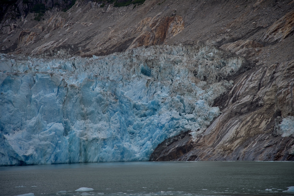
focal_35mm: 120
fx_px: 980
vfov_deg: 11.4
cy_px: 98
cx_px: 147
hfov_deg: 17.1
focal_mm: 120
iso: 100
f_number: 5.6
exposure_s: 1/250
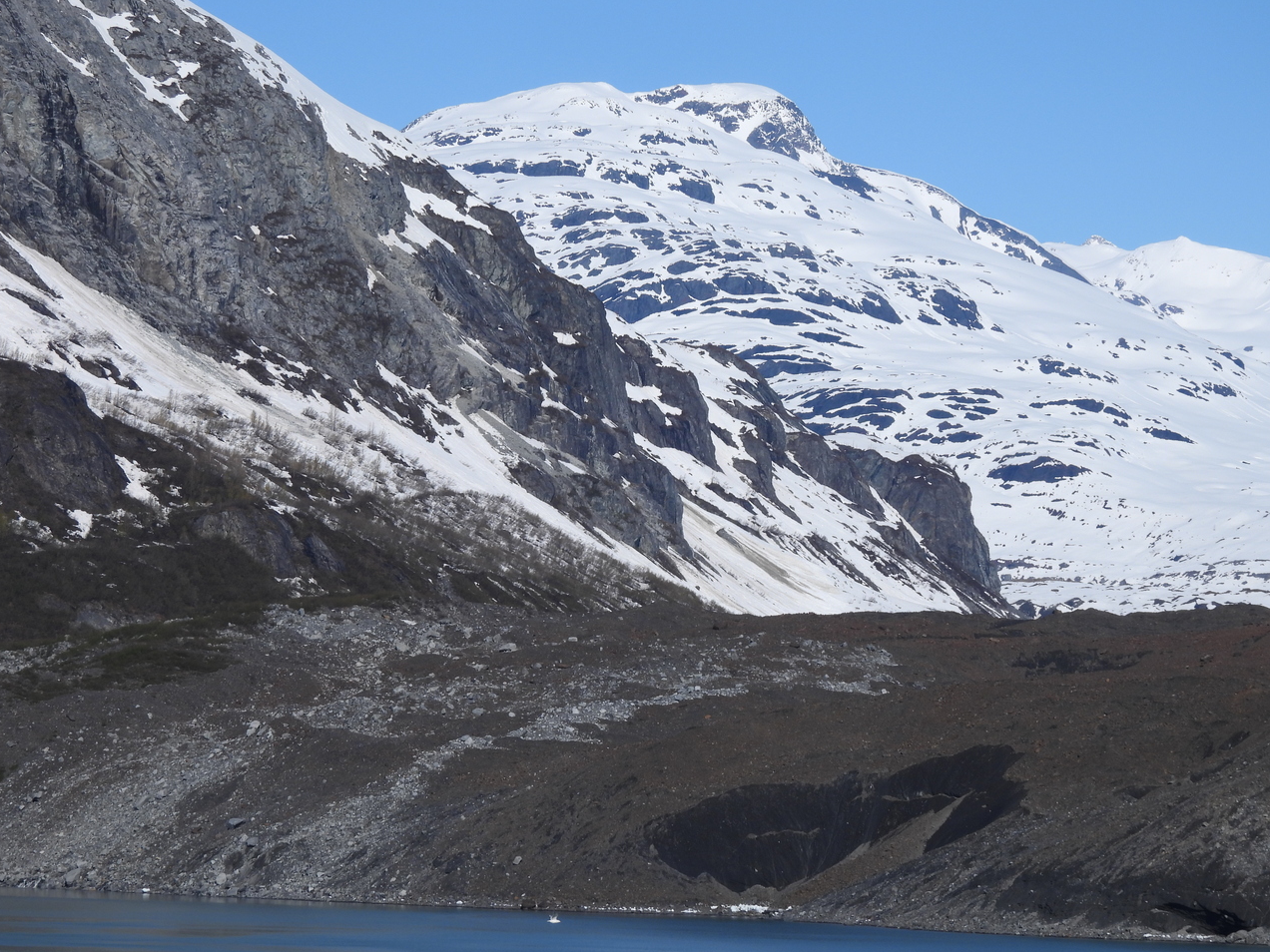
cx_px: 632
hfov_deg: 13.1
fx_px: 5540
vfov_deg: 9.8
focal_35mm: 151
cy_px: 477
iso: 100
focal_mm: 26.8
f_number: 5
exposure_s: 1/1600
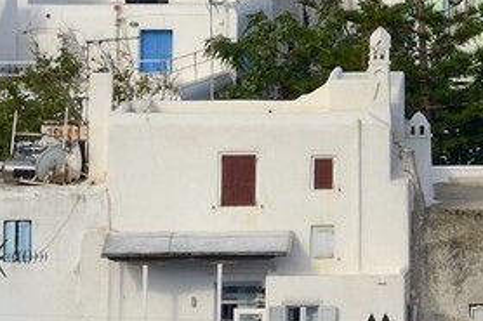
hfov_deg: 1.8
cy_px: -389
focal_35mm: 1150
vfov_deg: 1.2
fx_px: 15419
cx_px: 1319
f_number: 14
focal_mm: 200
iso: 200
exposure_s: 1/320
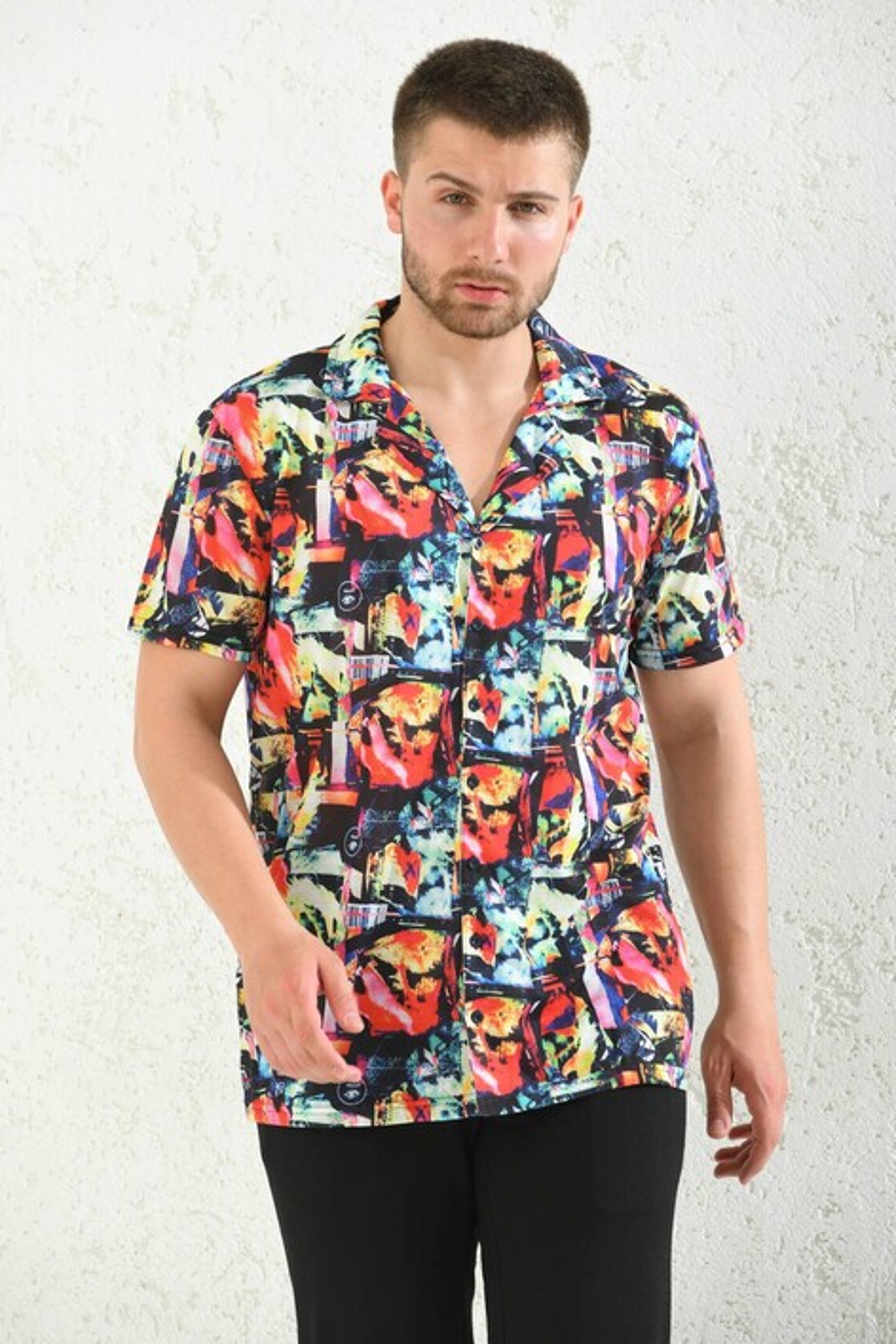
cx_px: 440
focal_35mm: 196
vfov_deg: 10.5
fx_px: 7317
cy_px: 663
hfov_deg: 7.0
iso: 125
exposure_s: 1/160
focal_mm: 185
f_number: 7.1
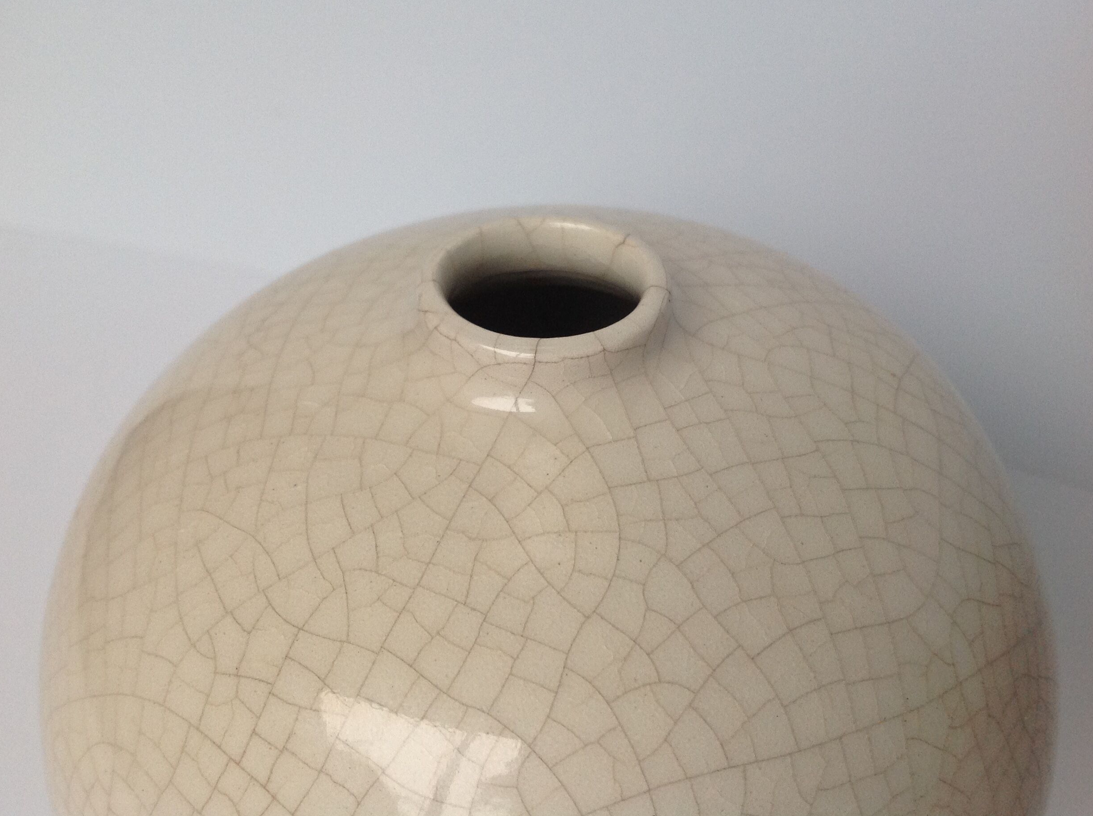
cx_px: 546
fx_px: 1166
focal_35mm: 37
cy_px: 394
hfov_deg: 50.2
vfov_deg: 38.6
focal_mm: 4.28
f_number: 2.4
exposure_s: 1/120
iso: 100
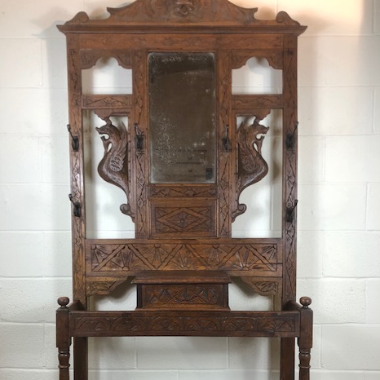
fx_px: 422
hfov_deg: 48.4
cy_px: 245
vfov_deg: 47.9
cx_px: 186
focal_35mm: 34
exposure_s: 1/33
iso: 32
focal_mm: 4
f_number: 1.8
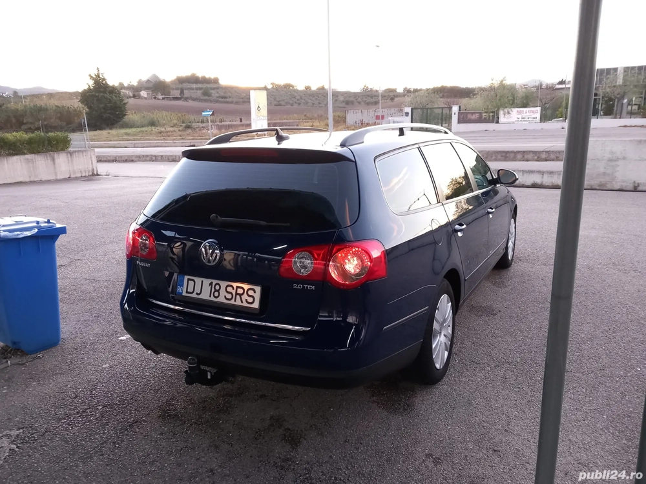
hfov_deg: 65.3
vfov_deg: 51.4
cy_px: 242
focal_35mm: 27
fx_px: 504
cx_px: 323
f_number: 1.8
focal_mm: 4
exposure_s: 1/33.3
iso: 200
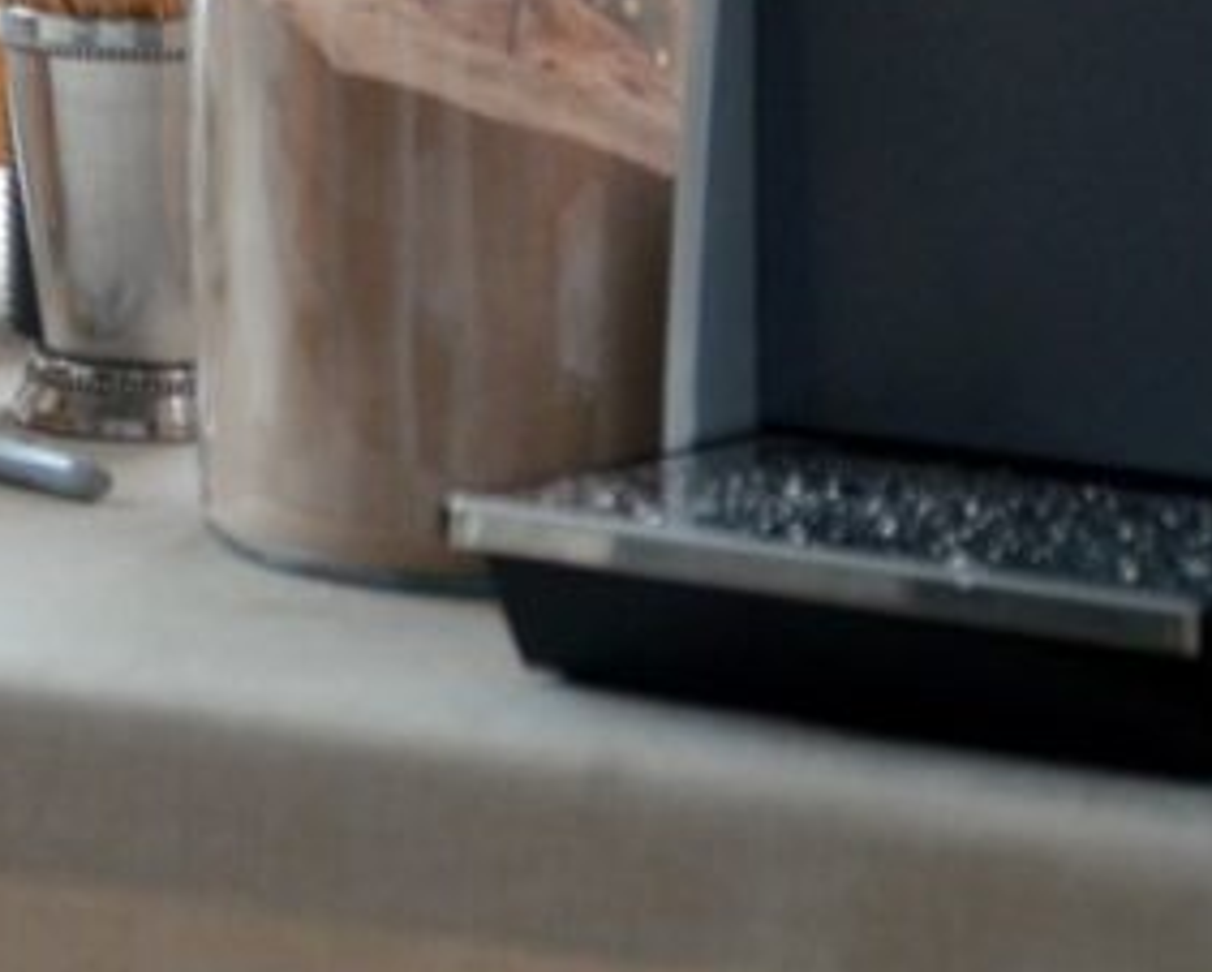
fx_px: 7071
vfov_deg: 7.8
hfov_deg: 9.6
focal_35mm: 197
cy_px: -288
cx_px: -447
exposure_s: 1/50
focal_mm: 44
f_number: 3.5
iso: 800
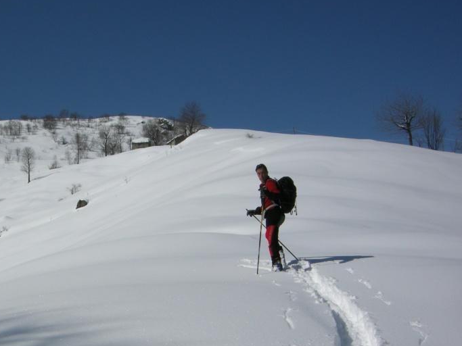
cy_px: 251
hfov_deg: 35.2
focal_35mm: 54
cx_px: 152
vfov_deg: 26.7
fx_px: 721
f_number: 7.6
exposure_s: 1/656
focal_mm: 7.5
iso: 64
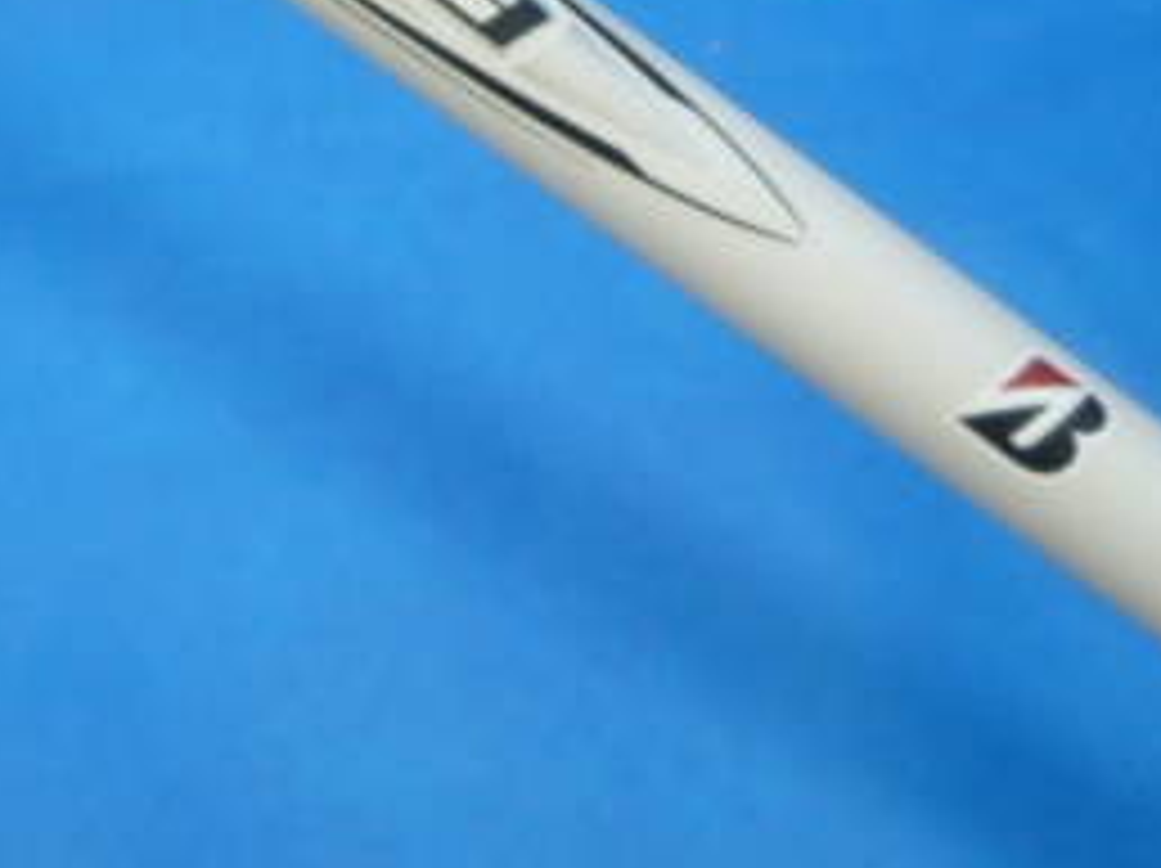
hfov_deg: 26.6
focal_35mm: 72
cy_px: -139
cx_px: 252
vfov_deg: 19.4
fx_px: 2413
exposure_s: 1/30
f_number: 3
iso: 250
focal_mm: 5.2
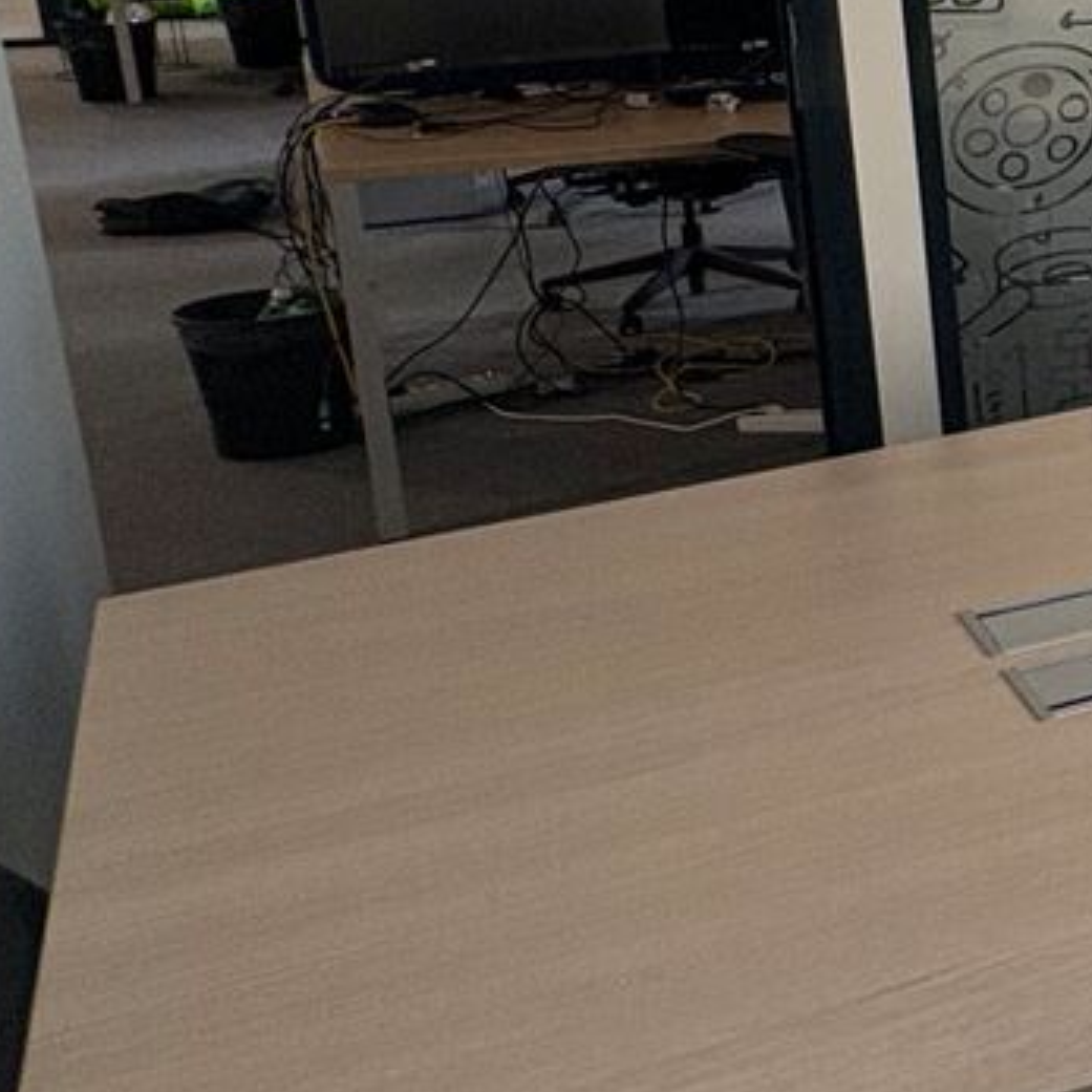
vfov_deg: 29.4
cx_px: 2020
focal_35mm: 57
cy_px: 239
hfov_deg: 20.3
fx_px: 2034
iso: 200
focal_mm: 2.22
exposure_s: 1/67
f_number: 2.2
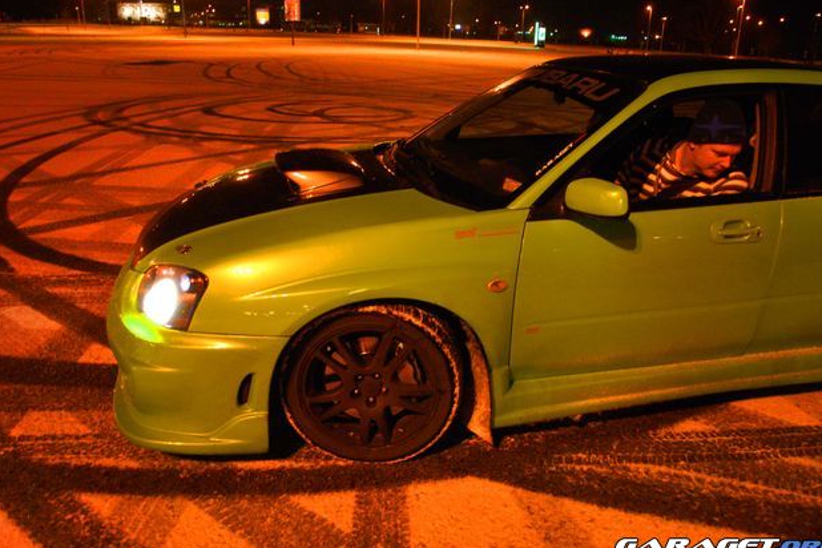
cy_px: 274
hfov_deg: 65.5
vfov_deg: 46.4
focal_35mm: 28
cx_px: 418
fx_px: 639
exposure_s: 1/15
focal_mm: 18
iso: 1600
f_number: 3.5
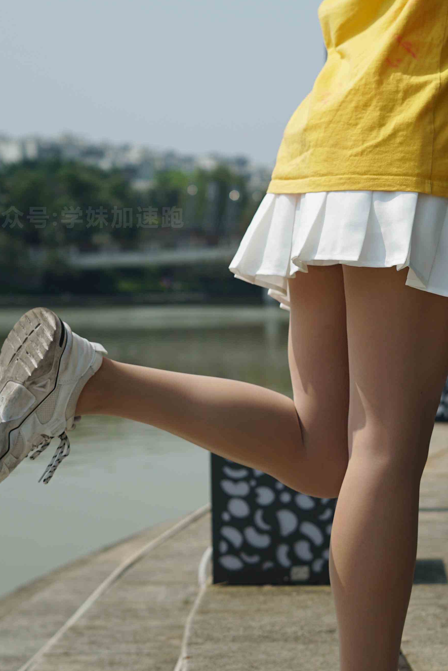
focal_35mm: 81
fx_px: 1510
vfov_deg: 25.0
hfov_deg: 16.9
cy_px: 332
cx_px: 282
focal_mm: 50
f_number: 4
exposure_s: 1/2000
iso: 100
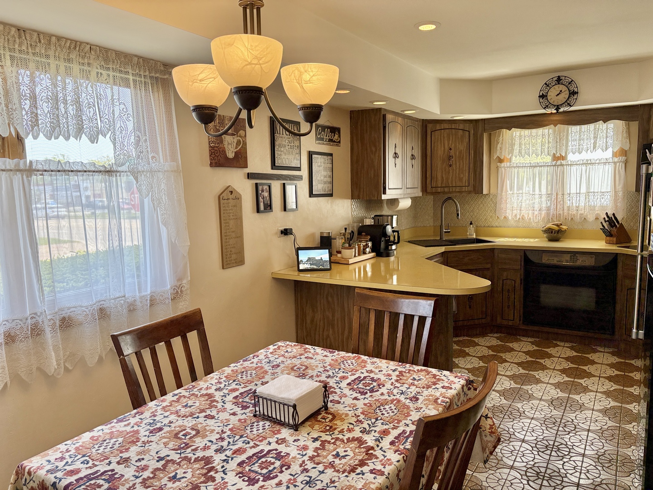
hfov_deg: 67.3
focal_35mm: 26
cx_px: 326
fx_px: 490
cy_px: 245
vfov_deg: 53.1
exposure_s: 1/236
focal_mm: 5.96
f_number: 1.6
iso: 125
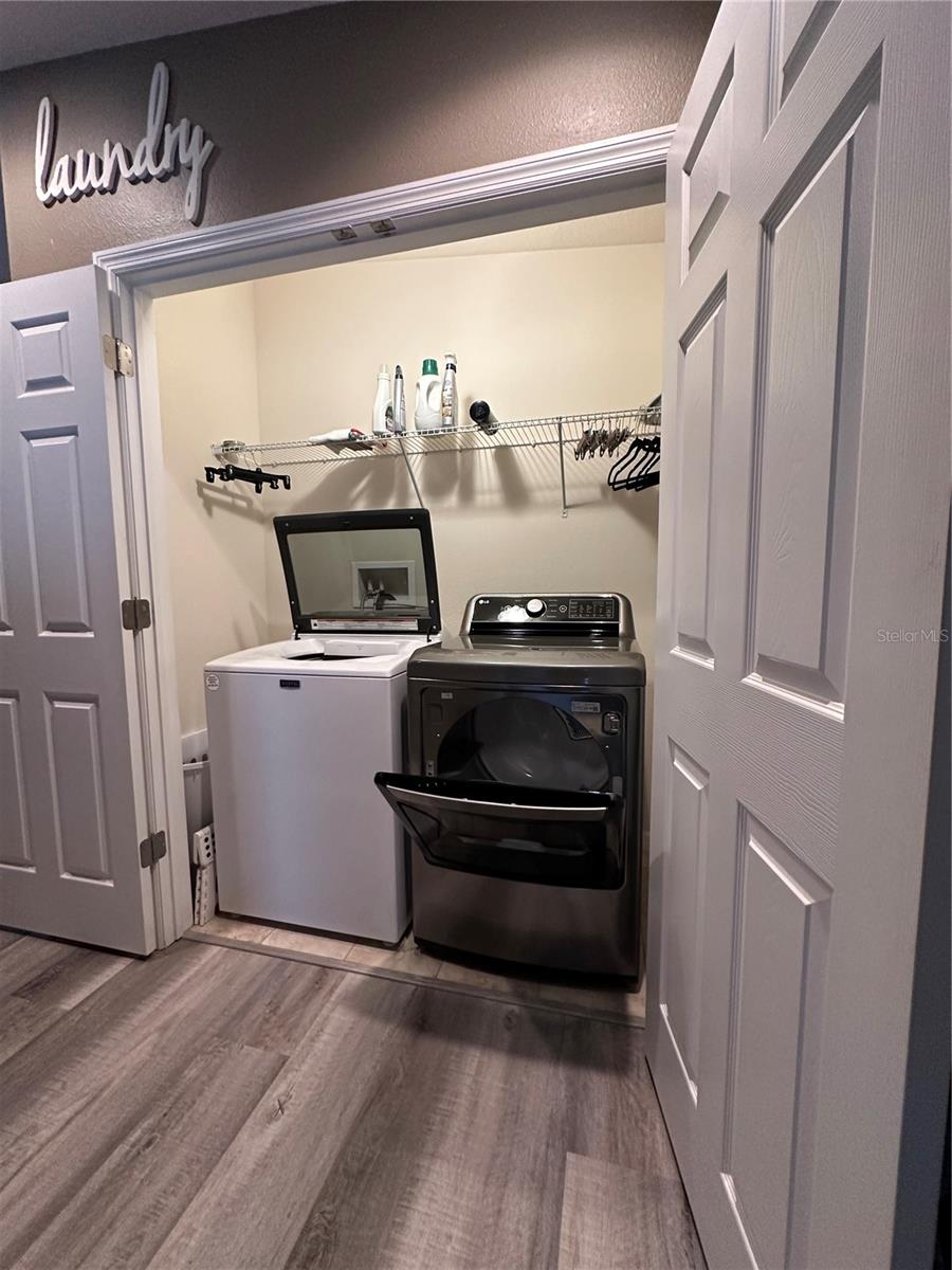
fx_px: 513
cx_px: 476
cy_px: 635
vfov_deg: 102.1
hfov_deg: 85.7
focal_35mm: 14
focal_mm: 2.22
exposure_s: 1/60
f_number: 2.2
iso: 400
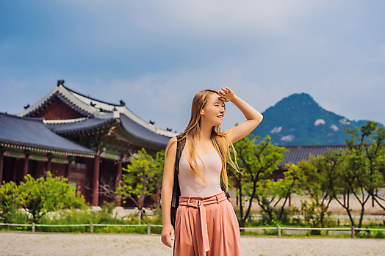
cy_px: 116
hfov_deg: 31.9
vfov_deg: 21.5
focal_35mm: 63
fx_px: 673
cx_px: 219
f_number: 3.2
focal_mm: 55
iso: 100
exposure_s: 1/2500
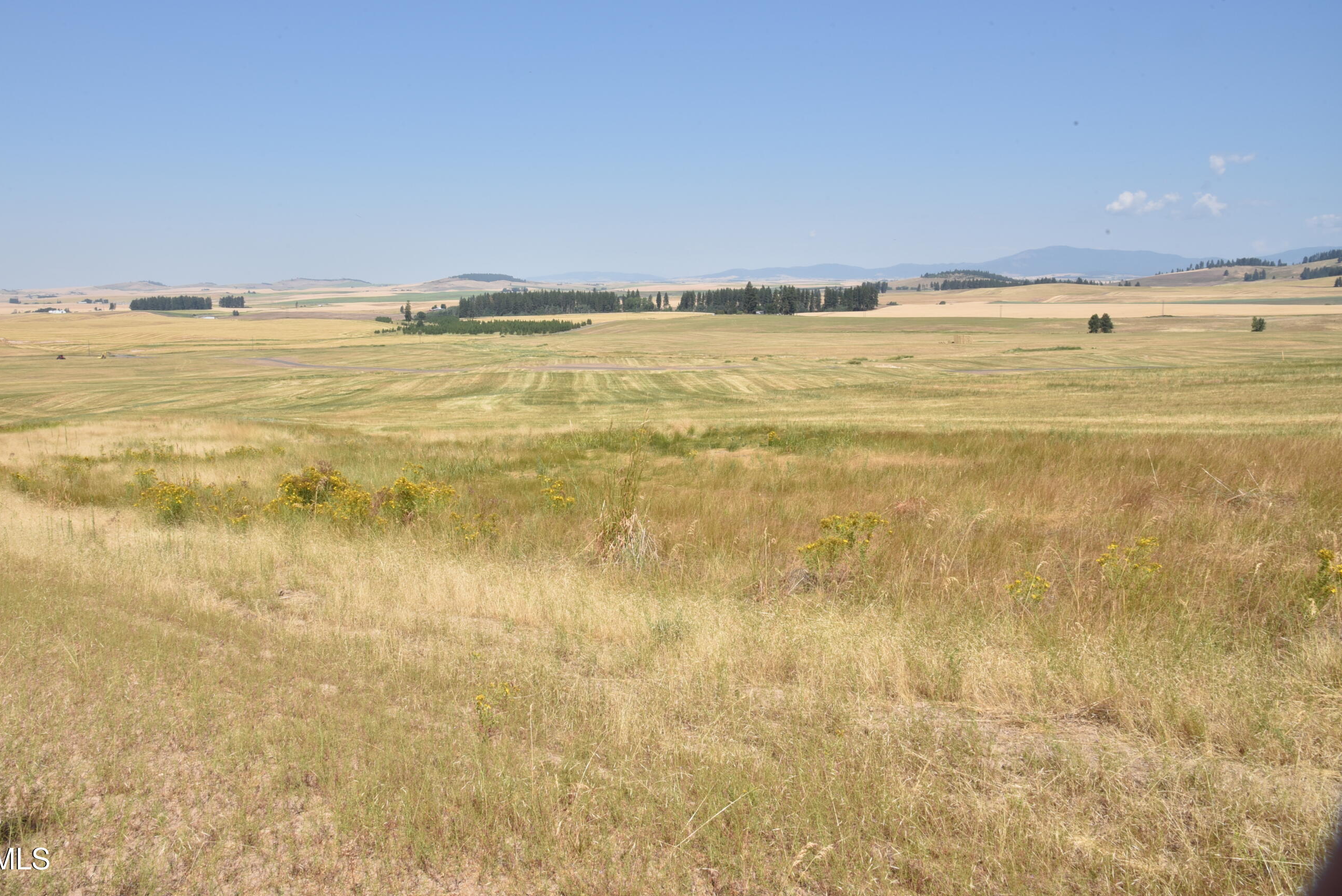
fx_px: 1044
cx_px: 580
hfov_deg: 65.2
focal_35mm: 28
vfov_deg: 46.3
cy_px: 384
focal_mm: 24
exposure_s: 1/80
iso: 200
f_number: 22
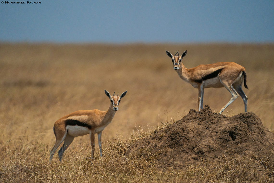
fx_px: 4566
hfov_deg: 3.4
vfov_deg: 2.3
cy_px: 92
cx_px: 137
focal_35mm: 600
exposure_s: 1/16000
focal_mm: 600
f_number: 6.3
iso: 1250
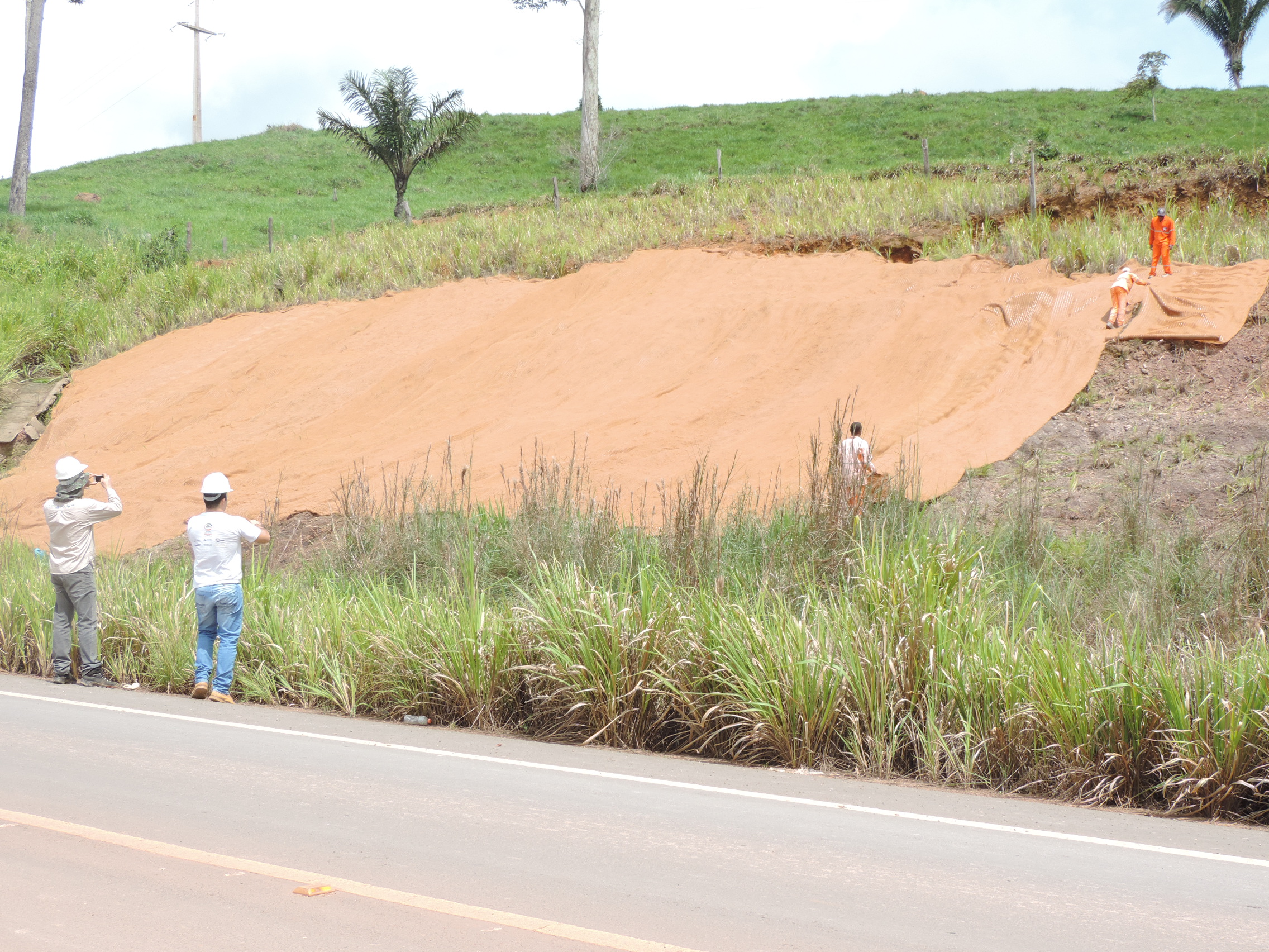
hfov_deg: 38.2
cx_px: 634
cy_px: 476
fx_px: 1833
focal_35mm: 50
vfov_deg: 29.1
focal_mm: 8.9
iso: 80
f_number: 3.6
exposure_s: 1/500
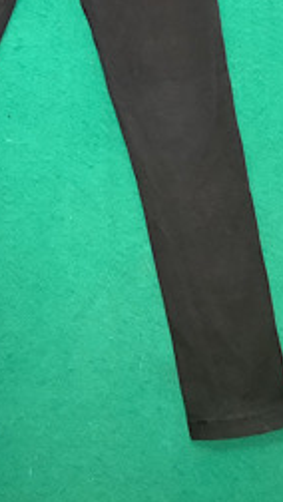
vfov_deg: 29.5
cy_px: 10
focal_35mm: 67
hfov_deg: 17.7
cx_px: 27
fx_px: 893
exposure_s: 1/33
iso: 320
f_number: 2.4
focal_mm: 3.3
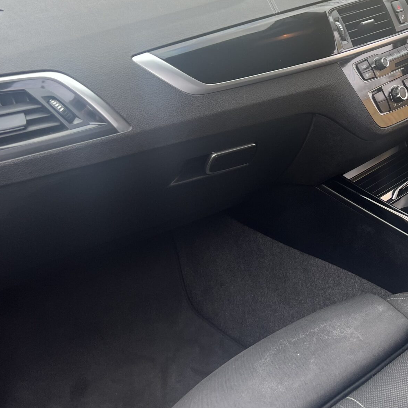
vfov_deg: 33.8
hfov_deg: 32.4
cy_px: 146
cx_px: 364
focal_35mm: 50
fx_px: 667
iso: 40
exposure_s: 1/177
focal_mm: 5.7
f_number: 1.5
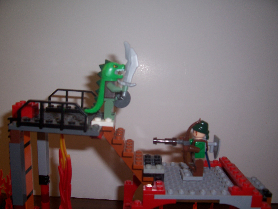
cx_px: 139
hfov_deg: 54.0
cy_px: 104
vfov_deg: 41.8
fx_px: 273
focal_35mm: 34
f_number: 2.7
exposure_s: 1/60
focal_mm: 5.6
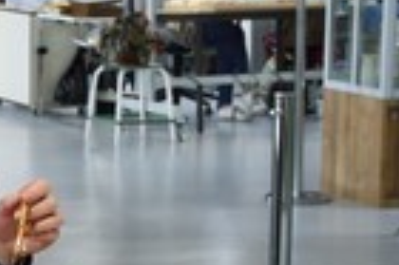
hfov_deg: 12.3
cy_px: 180
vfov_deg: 8.3
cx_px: -3
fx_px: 1827
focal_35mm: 165
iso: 800
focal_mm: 55
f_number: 11
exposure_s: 1/40
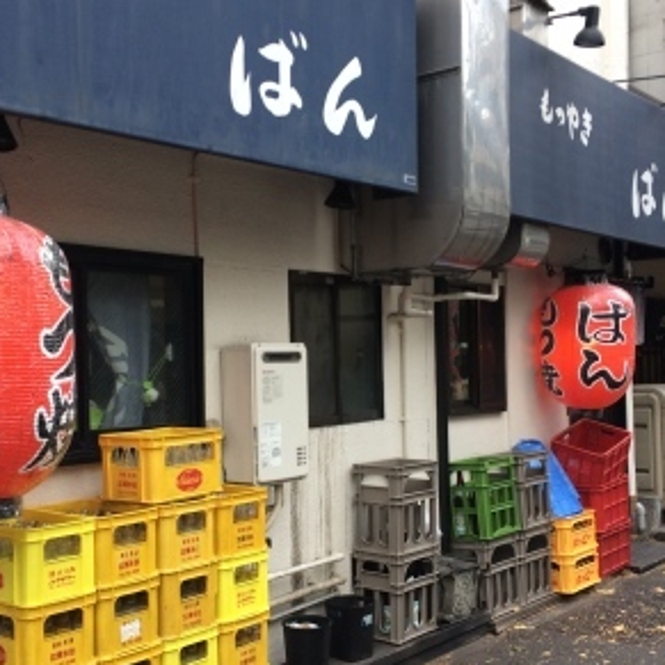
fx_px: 956
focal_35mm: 44
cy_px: 371
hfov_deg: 38.3
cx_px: 281
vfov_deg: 38.3
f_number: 2.2
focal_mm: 4.15
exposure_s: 1/120
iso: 64
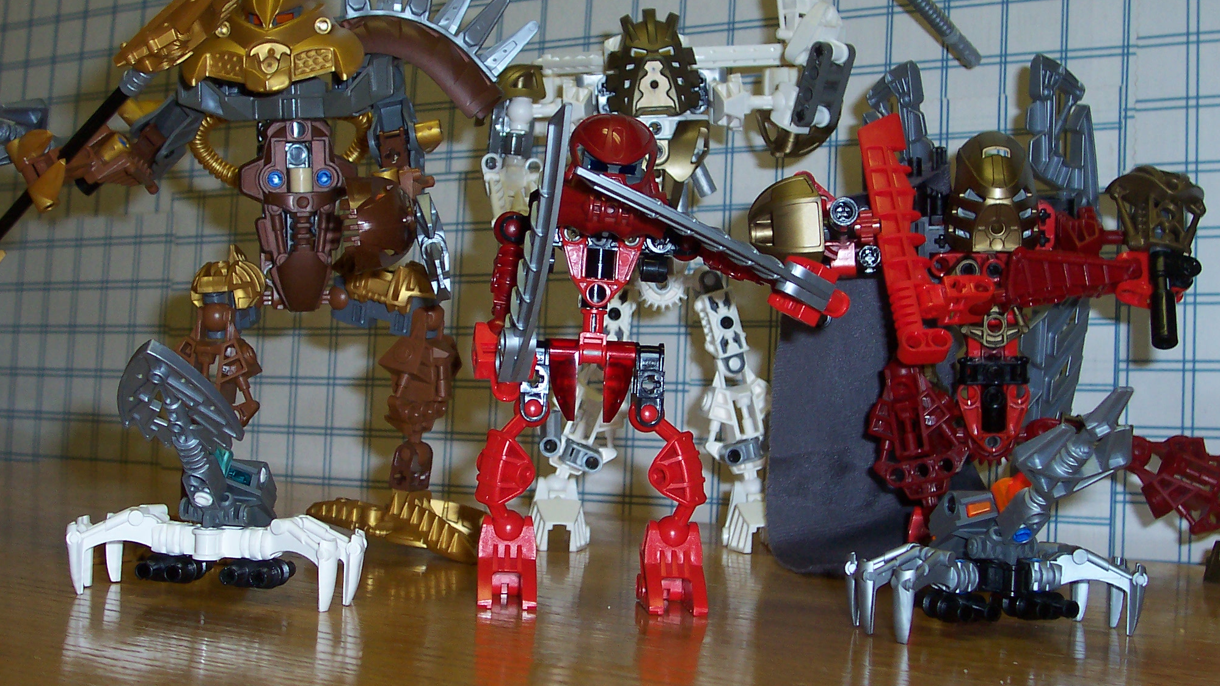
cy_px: 332
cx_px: 615
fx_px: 1650
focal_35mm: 51
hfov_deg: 40.6
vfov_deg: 23.5
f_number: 3
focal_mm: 7
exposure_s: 1/60
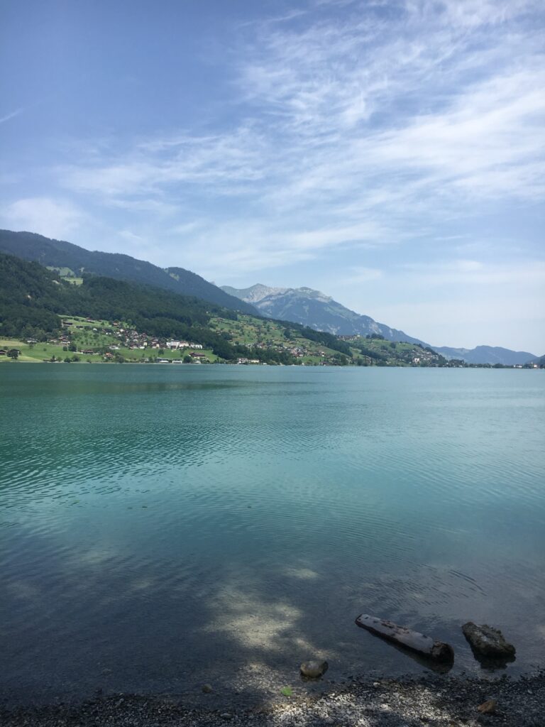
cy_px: 364
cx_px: 272
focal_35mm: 29
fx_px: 609
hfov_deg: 48.2
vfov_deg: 61.7
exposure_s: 1/1672
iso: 25
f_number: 2.2
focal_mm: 4.15
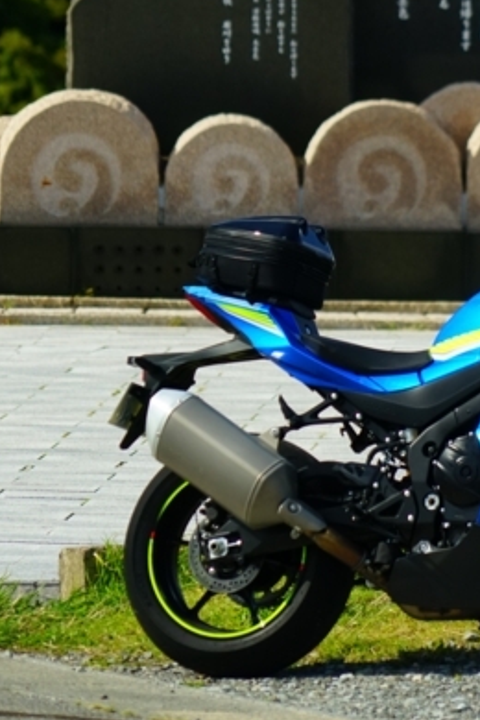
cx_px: 426
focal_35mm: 492
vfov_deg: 4.2
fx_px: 9839
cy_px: 109
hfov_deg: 2.8
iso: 800
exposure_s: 1/1250
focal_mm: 240
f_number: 6.3
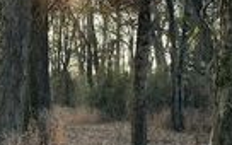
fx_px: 1018
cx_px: 168
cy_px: 62
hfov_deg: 13.0
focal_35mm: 161
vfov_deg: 8.1
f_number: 1.78
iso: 64
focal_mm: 6.86
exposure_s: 1/448
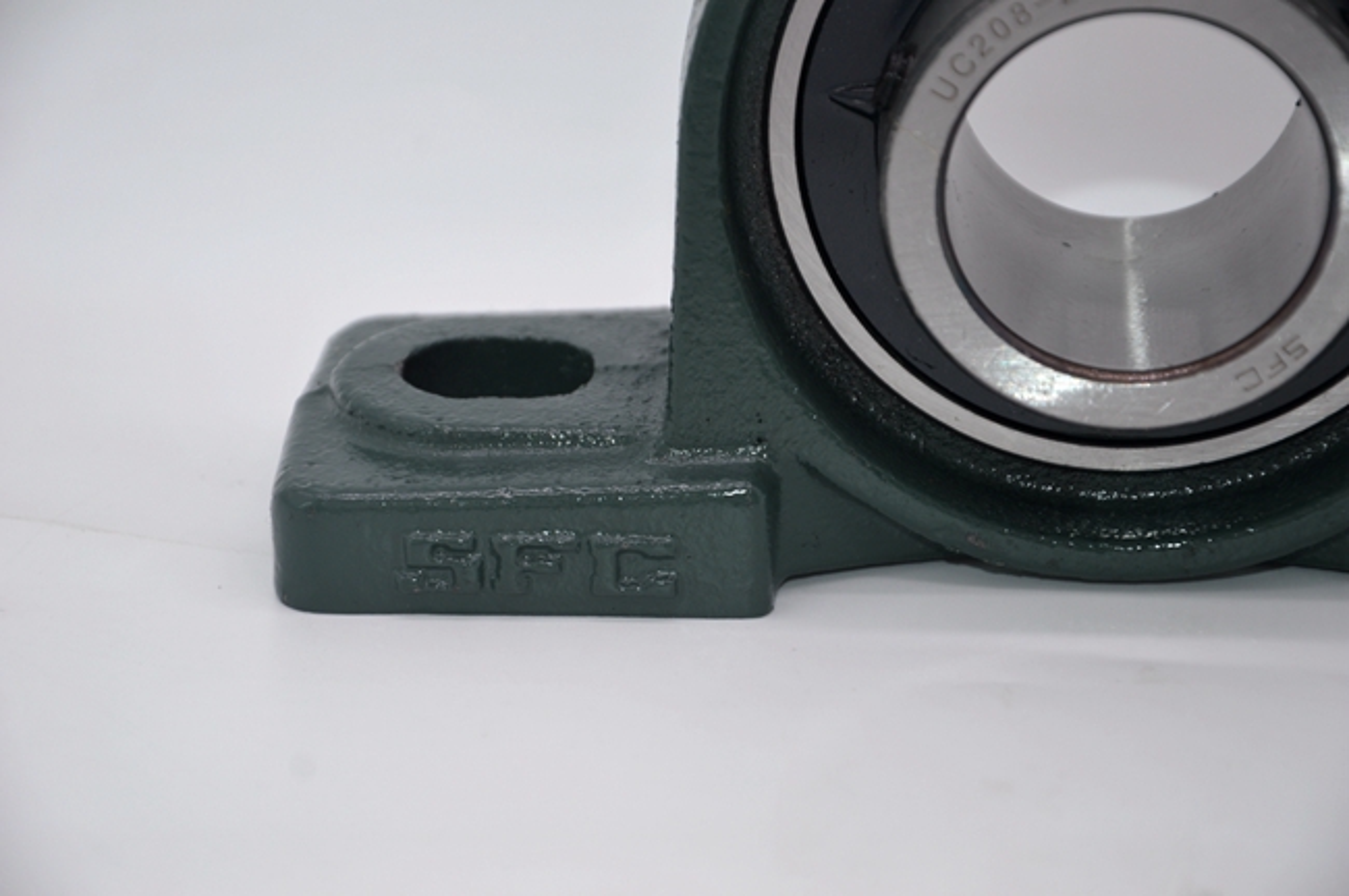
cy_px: 448
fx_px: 5896
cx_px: 674
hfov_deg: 13.1
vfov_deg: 8.7
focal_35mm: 158
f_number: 5.6
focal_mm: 105
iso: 100
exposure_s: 1/200
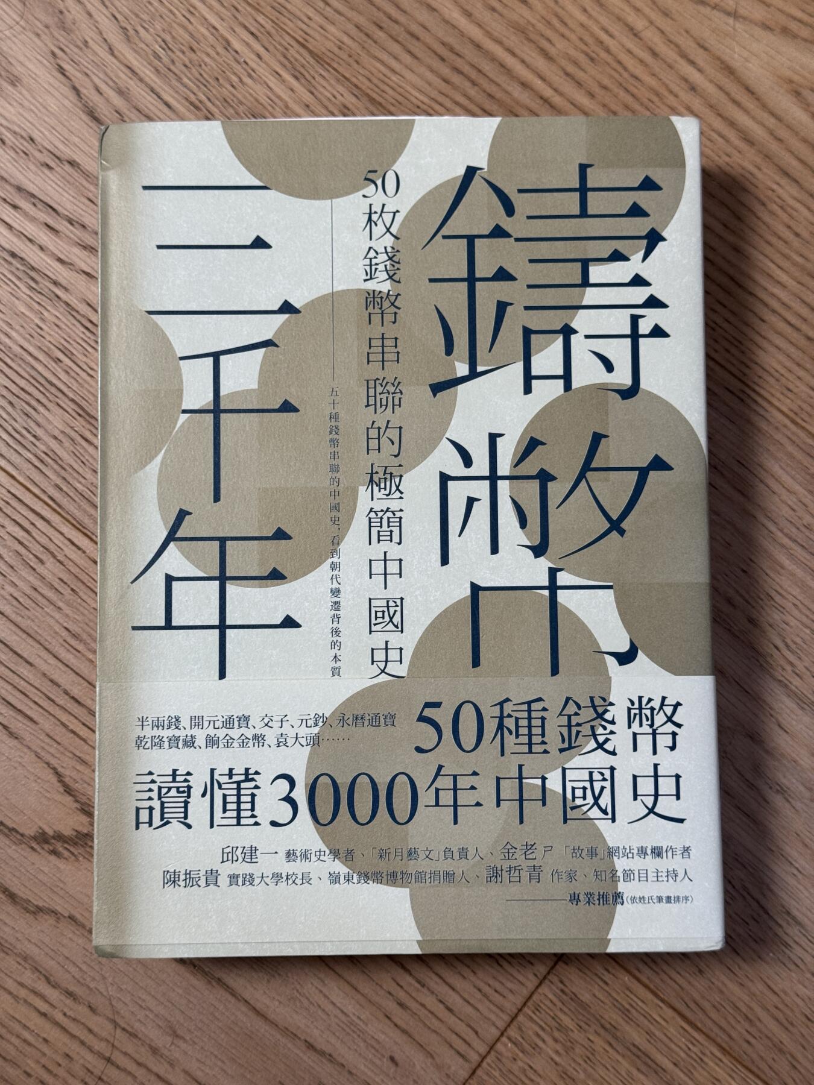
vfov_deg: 39.7
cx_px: 407
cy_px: 542
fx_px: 1505
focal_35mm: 48
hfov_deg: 30.3
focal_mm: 6.76
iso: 100
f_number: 1.78
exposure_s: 1/76
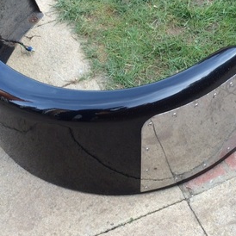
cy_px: 115
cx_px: 110
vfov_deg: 27.7
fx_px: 478
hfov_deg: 27.7
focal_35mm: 62
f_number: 2.2
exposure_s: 1/60
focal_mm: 4.12
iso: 40
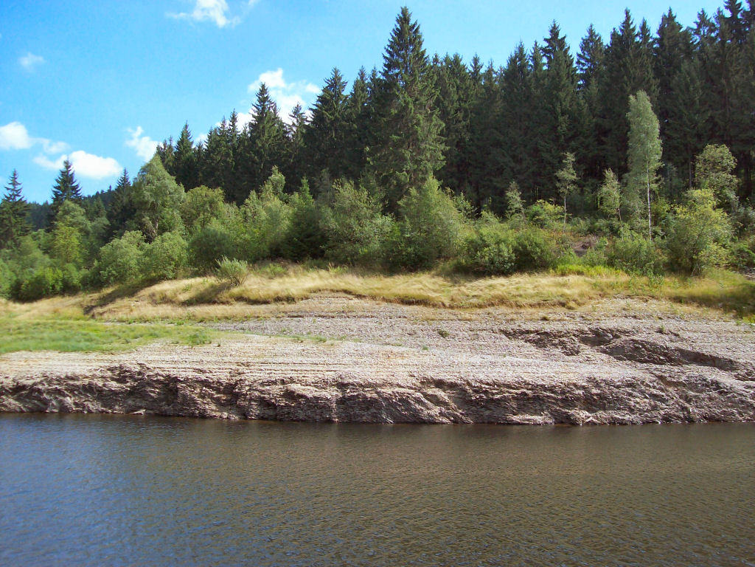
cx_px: 378
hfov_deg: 51.4
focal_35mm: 36
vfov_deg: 39.7
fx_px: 785
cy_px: 284
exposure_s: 1/629
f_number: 2.7
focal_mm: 6
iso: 80
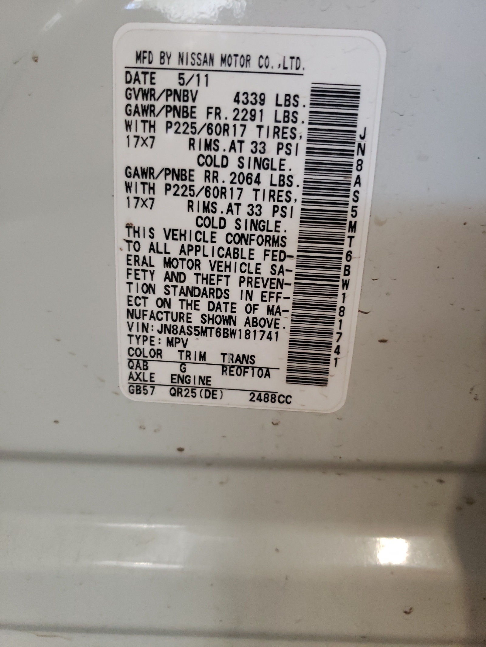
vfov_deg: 67.3
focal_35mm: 26
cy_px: 324
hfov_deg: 53.1
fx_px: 487
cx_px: 243
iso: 349
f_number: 1.5
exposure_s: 1/60.2
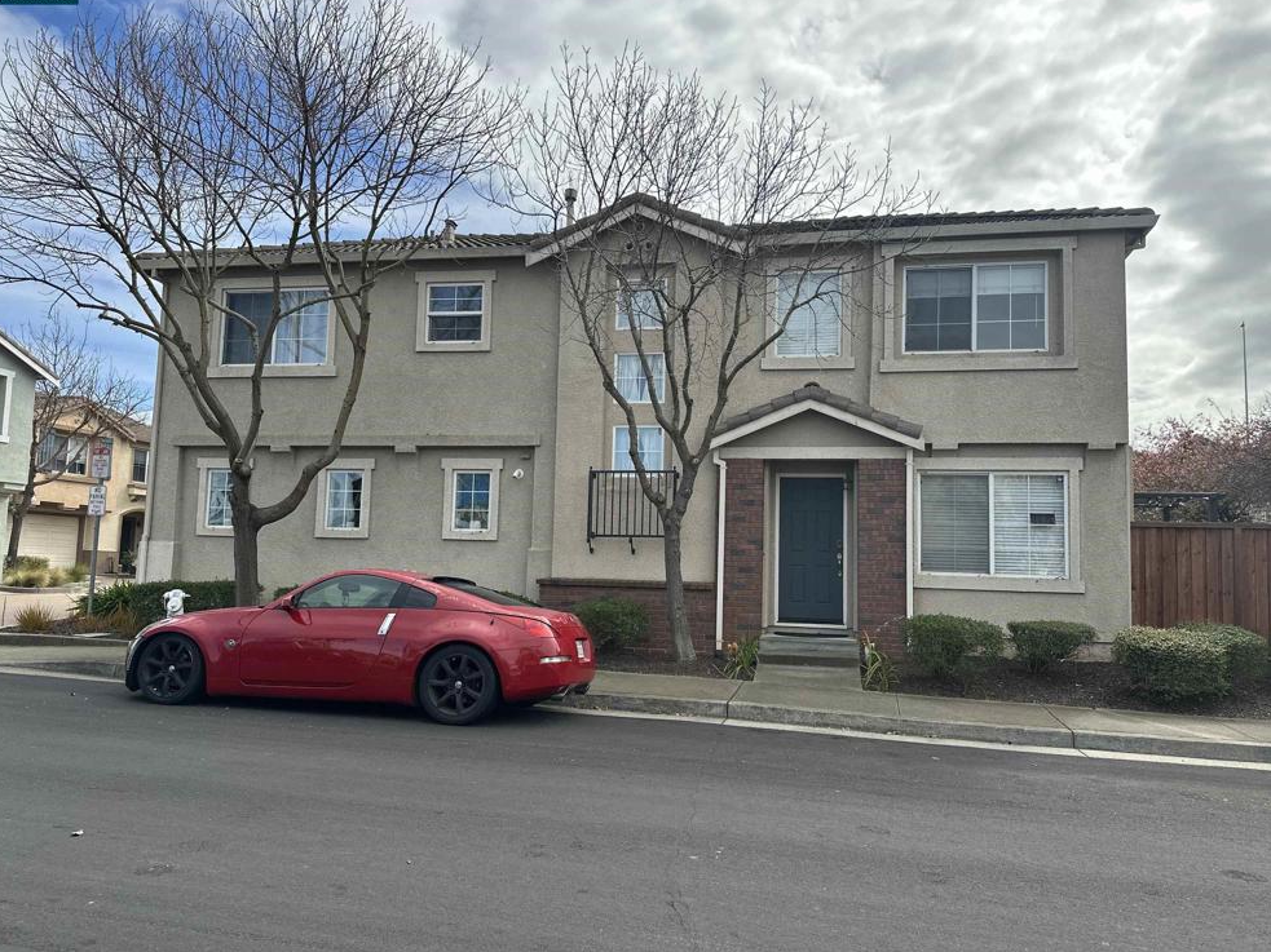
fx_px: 918
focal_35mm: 25
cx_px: 654
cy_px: 479
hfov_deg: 69.4
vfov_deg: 54.9
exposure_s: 1/4545
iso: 80
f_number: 1.78
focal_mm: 6.86
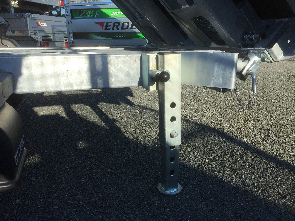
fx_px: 247
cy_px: 110
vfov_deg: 48.2
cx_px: 148
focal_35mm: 29
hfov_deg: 61.7
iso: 32
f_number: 2.2
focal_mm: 4.15
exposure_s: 1/1522
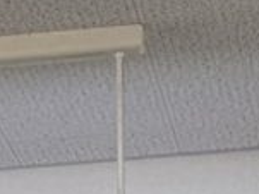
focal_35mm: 325
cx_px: -333
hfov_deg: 5.9
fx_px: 2430
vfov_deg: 4.4
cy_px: 587
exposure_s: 1/183
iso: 50
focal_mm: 6.76
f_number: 1.78
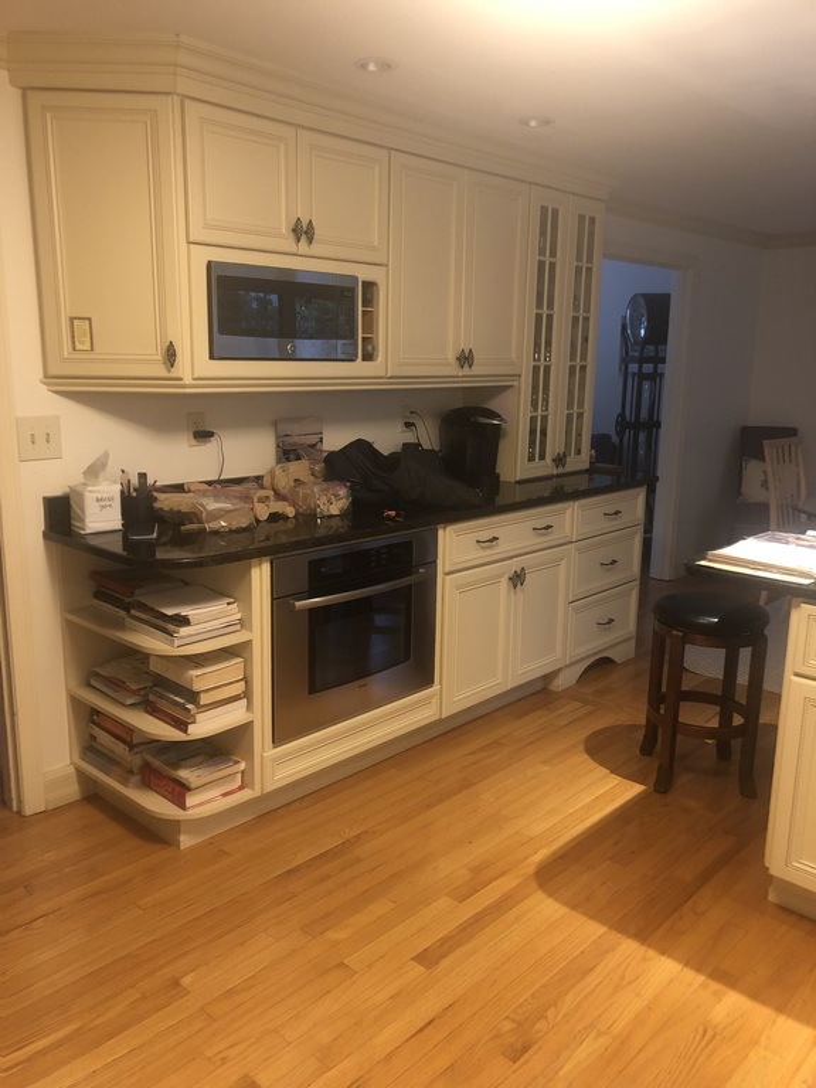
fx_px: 880
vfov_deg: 63.4
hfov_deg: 49.7
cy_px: 544
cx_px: 408
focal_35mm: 28
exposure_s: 1/11
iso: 100
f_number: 1.8
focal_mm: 3.99
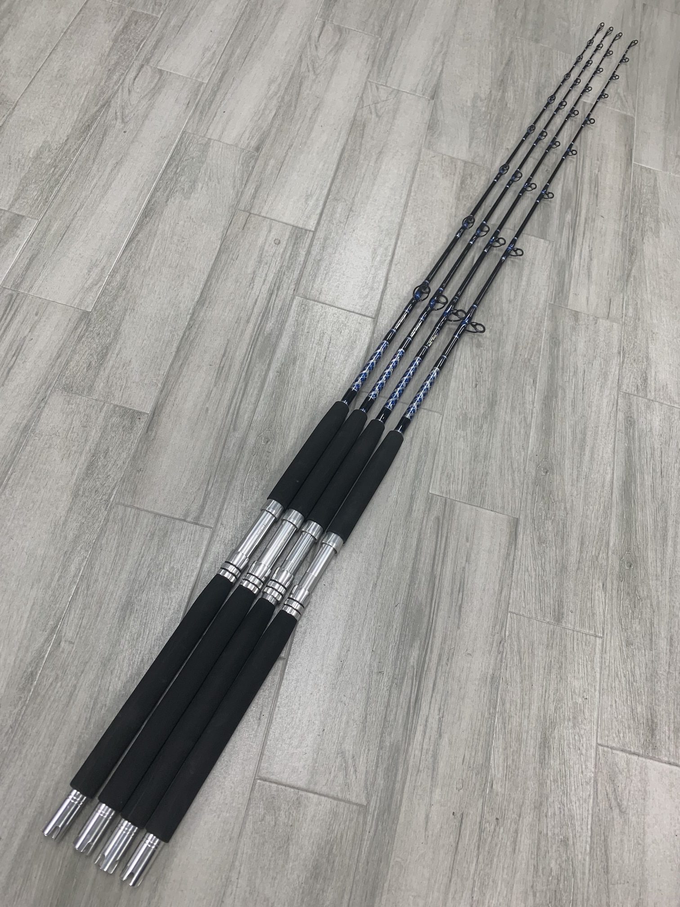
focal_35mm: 26
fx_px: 681
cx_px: 340
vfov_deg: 67.3
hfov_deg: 53.1
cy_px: 454
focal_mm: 4.25
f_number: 1.8
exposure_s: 1/60
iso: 50
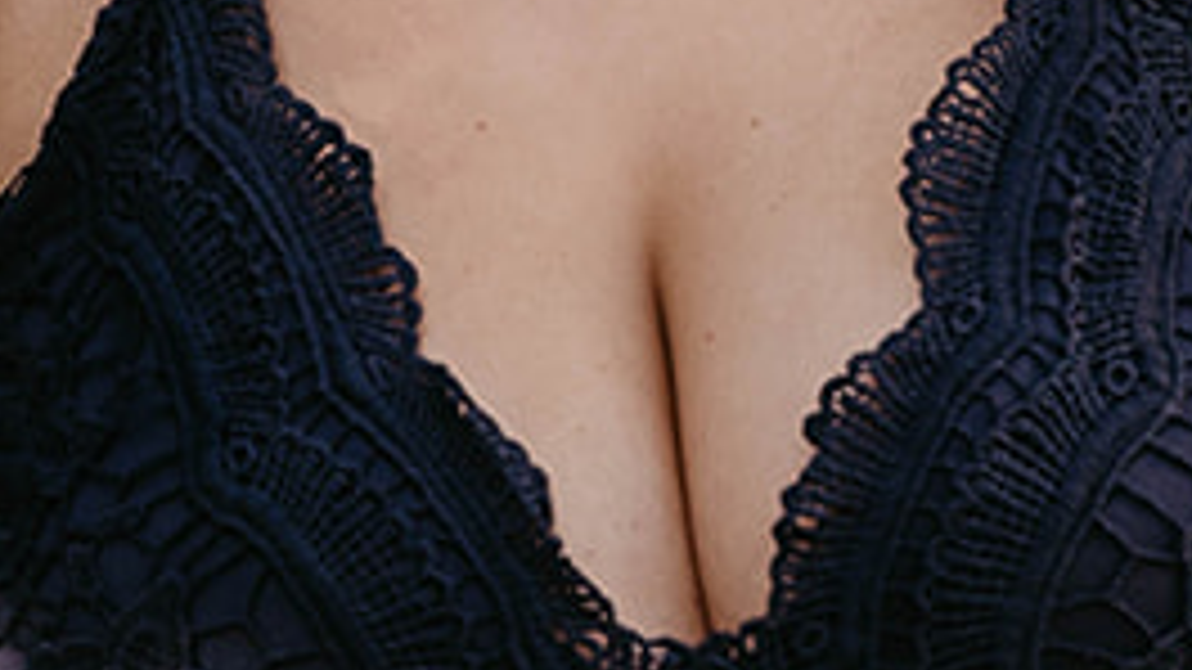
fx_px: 15012
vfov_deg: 2.5
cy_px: -791
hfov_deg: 4.5
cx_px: 956
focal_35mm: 475
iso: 200
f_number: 2.8
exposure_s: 1/320
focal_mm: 75
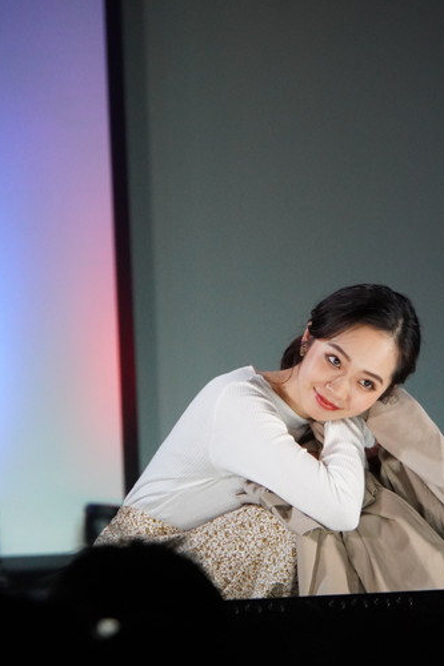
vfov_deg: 5.4
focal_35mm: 384
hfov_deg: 3.6
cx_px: 277
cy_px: 376
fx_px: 7108
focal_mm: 200
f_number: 7.1
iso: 4000
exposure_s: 1/320
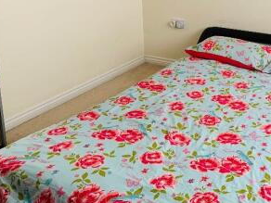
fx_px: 407
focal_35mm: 52
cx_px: 230
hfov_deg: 35.2
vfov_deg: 26.8
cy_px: 9
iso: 40
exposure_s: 1/121
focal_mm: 4.25
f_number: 1.8
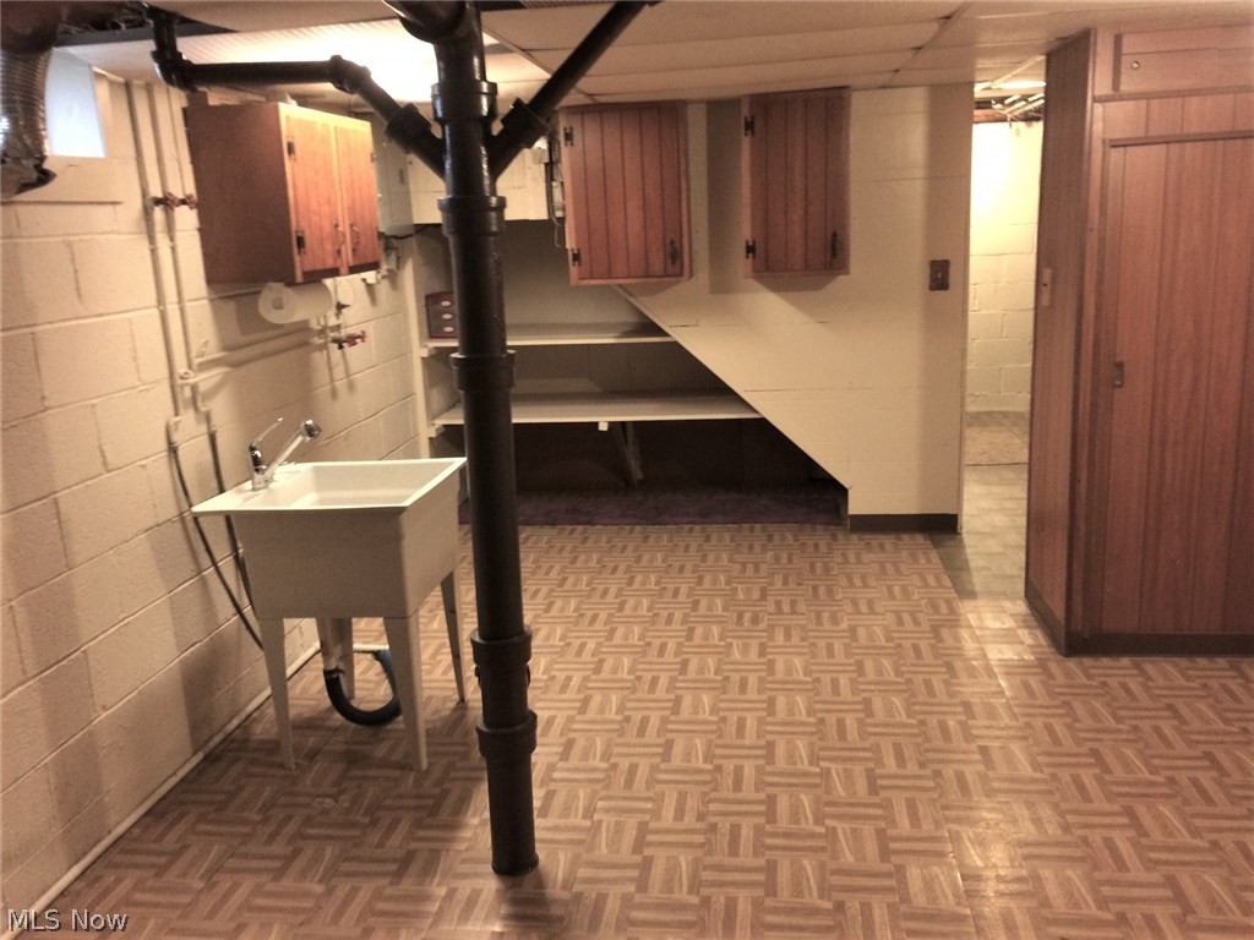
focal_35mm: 29
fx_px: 1051
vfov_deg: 48.2
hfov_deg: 61.7
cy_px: 470
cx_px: 627
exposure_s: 1/20
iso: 320
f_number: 2.2
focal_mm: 4.15
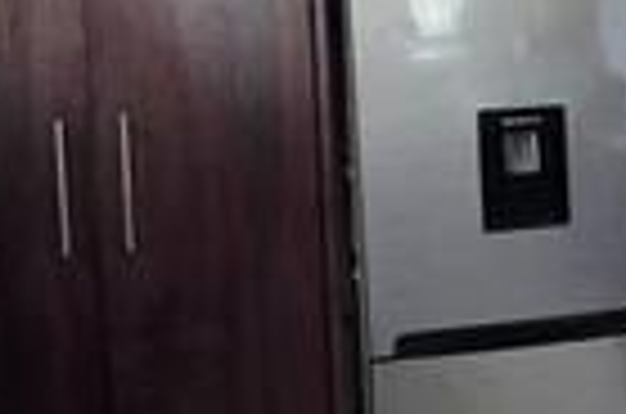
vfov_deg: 17.3
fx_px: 1353
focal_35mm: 78
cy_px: 117
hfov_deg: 24.0
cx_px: 730
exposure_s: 1/50.3
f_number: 1.9
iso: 250
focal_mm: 2.2
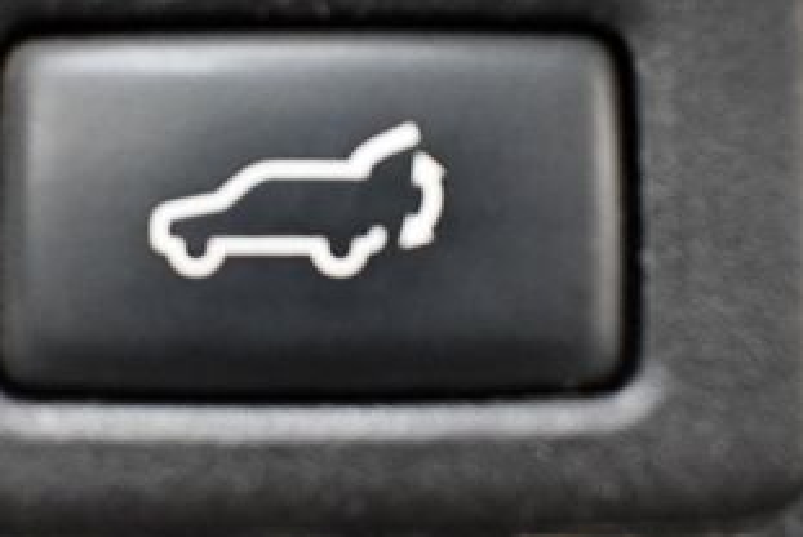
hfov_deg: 27.3
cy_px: 212
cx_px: 330
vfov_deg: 18.4
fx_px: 1652
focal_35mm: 74
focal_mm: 18
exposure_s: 1/125
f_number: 3.5
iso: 3200
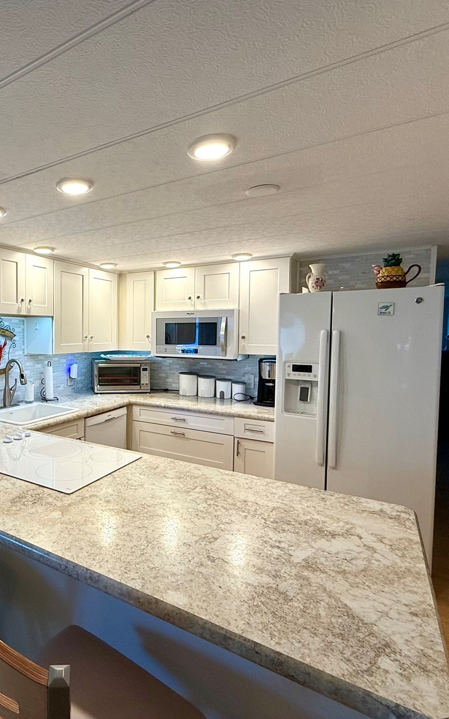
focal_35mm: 20
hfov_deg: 56.2
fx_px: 392
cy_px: 356
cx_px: 103
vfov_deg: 85.1
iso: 125
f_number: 2.2
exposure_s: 1/120
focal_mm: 2.22
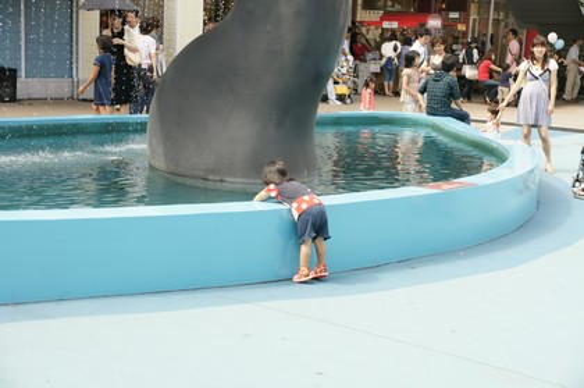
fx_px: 972
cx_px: 292
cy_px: 194
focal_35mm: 60
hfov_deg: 33.4
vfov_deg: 22.6
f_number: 6.3
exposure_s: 1/250
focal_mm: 40
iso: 200
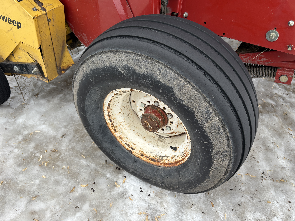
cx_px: 159
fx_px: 264
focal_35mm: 31
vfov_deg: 45.4
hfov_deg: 58.3
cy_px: 110
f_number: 1.6
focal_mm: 5.96
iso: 50
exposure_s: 1/716
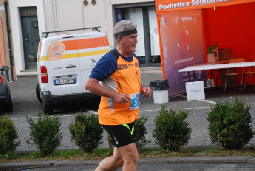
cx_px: 128
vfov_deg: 12.2
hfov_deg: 18.1
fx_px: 799
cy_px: 86
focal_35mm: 112
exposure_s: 1/1000
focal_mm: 75
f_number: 5.6
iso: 1000
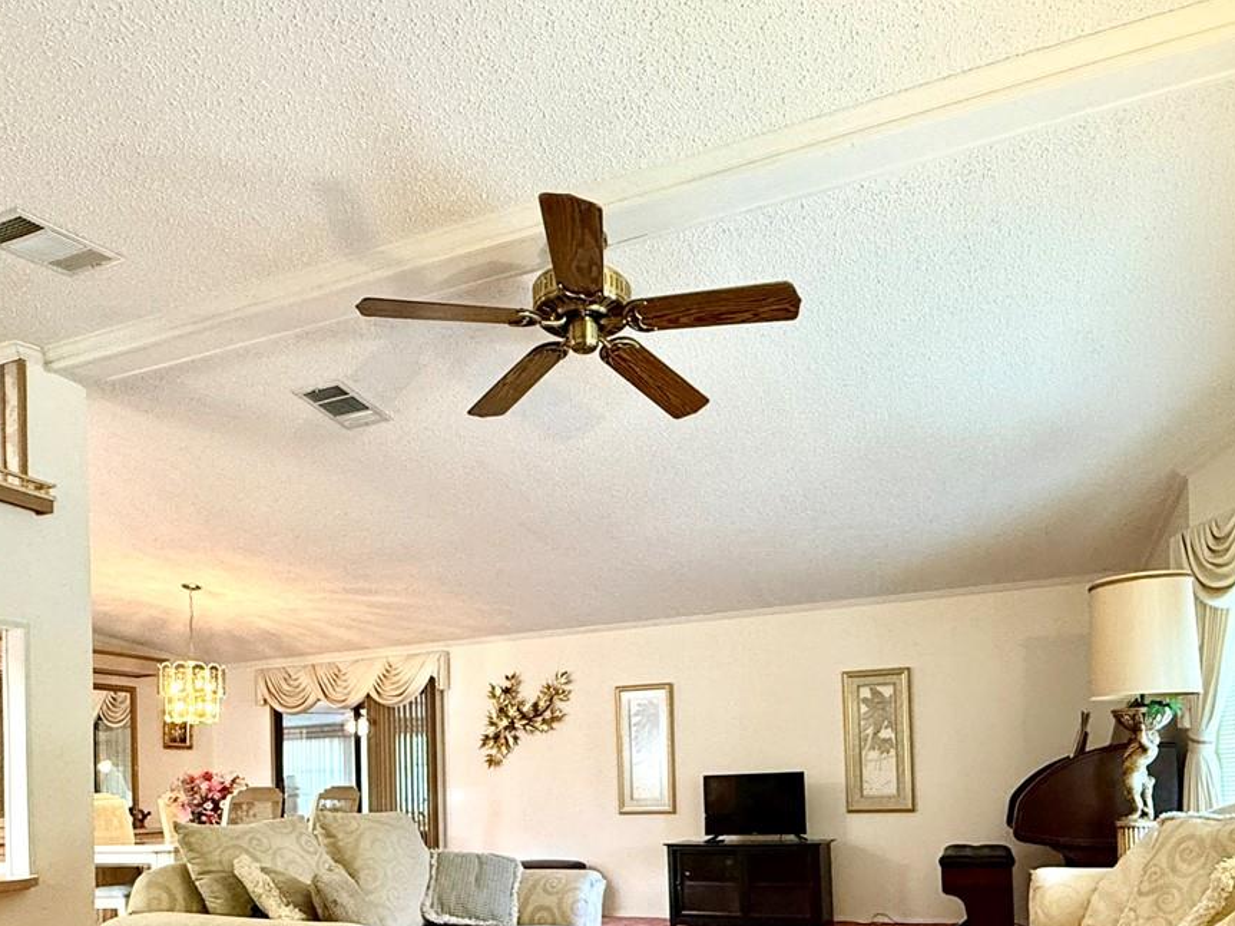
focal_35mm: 26
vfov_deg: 49.3
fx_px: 927
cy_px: 765
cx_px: 648
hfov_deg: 67.3
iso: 500
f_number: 2.2
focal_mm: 2.22
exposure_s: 1/60
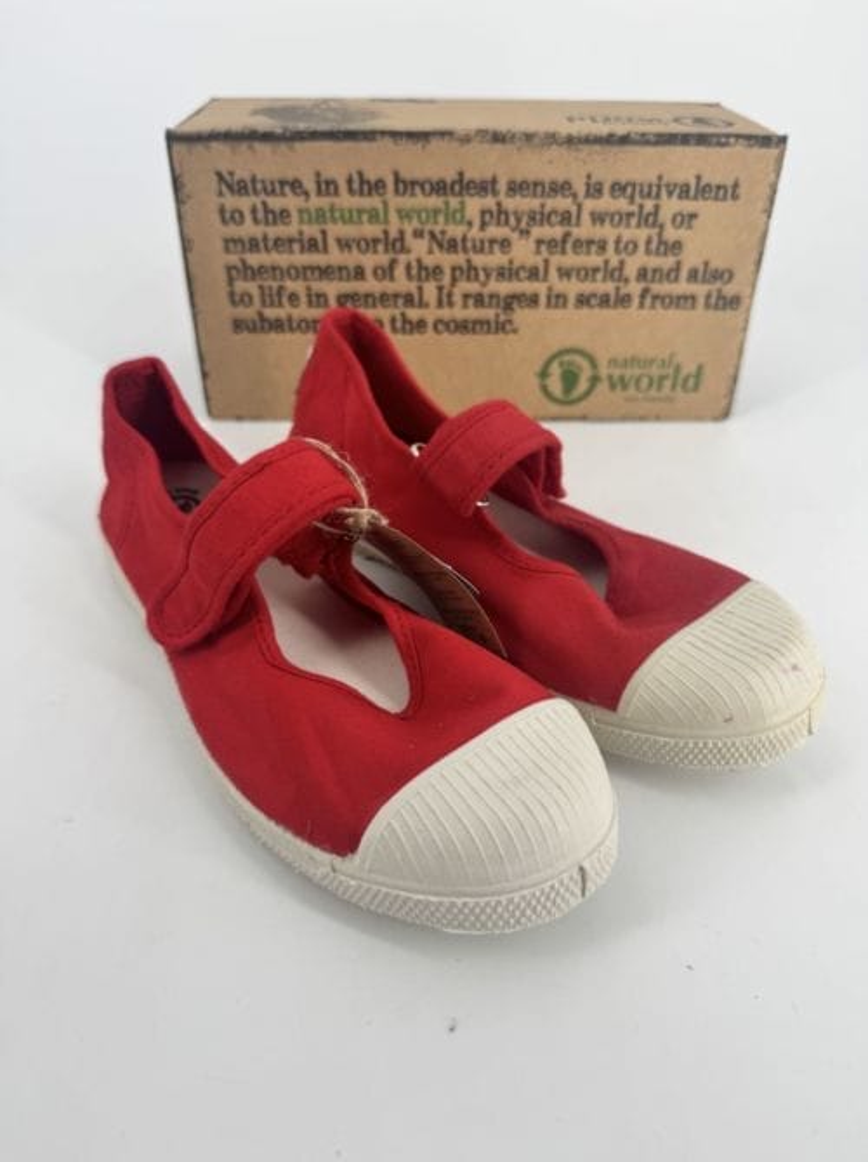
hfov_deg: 56.7
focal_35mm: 24
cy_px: 581
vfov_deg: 71.7
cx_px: 434
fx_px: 804
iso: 80
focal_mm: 6.76
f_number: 1.78
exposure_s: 1/756
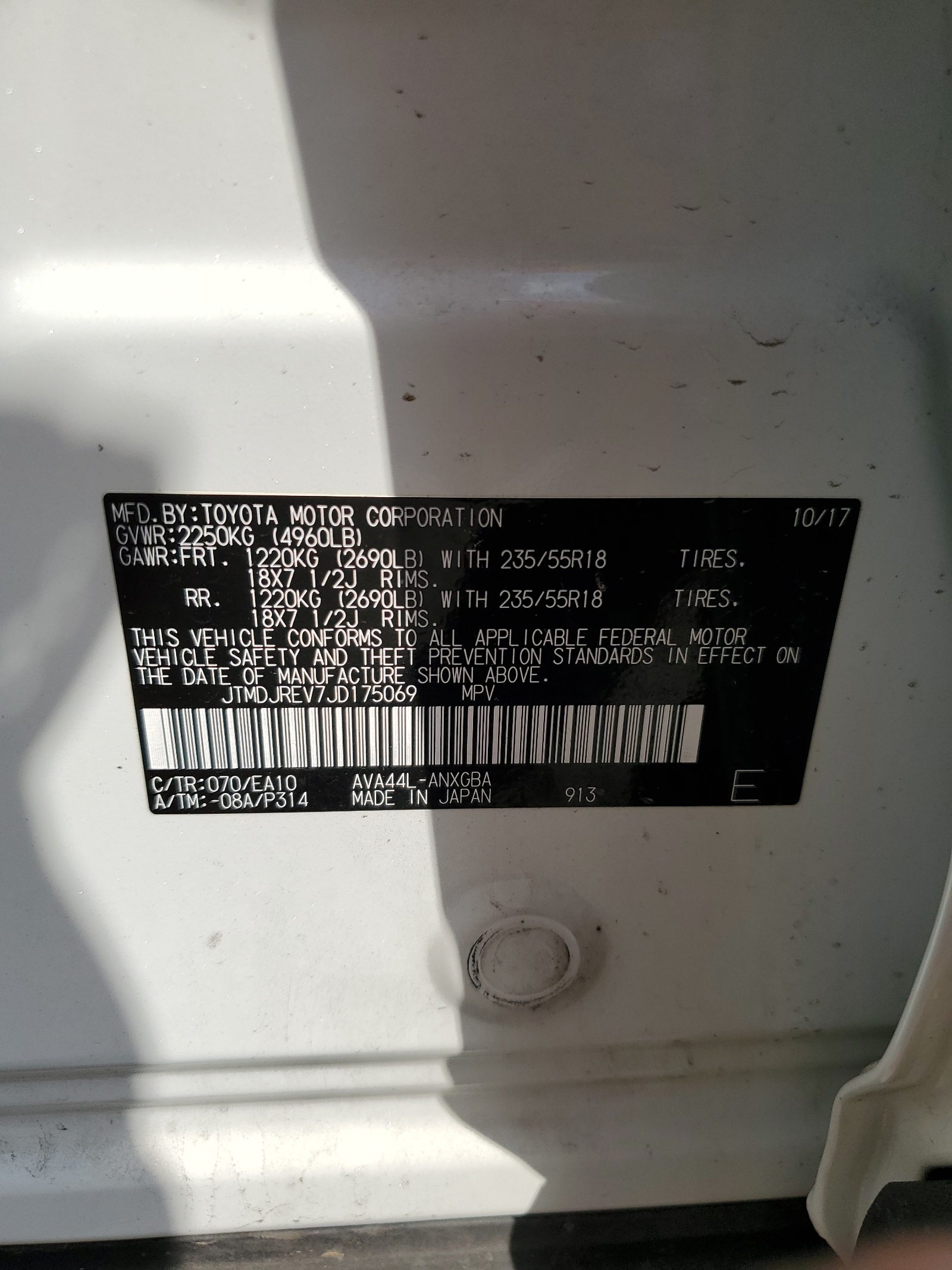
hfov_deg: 53.1
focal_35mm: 26
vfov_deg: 67.3
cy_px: 635
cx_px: 476
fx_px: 953
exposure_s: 1/3333
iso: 50
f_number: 1.5
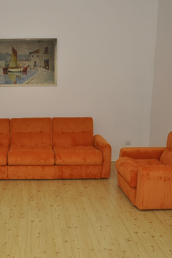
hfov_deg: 31.5
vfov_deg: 47.4
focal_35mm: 41
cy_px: 128
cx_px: 27
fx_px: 294
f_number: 5
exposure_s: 1/200
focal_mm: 18
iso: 200
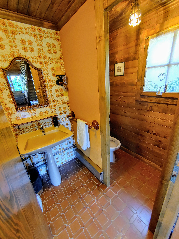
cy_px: 120
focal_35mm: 16
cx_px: 90
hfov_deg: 78.1
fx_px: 110
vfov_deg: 94.5
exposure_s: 1/17
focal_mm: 1.97
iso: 500
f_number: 2.4
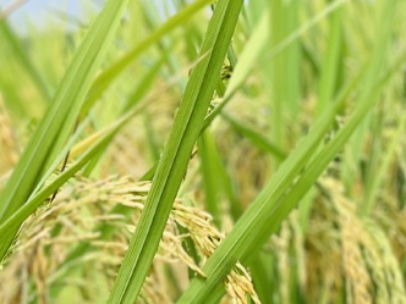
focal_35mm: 188
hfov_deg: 10.0
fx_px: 2205
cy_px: 519
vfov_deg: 7.7
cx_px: -284
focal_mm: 6
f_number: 2.4
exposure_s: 1/600
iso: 16
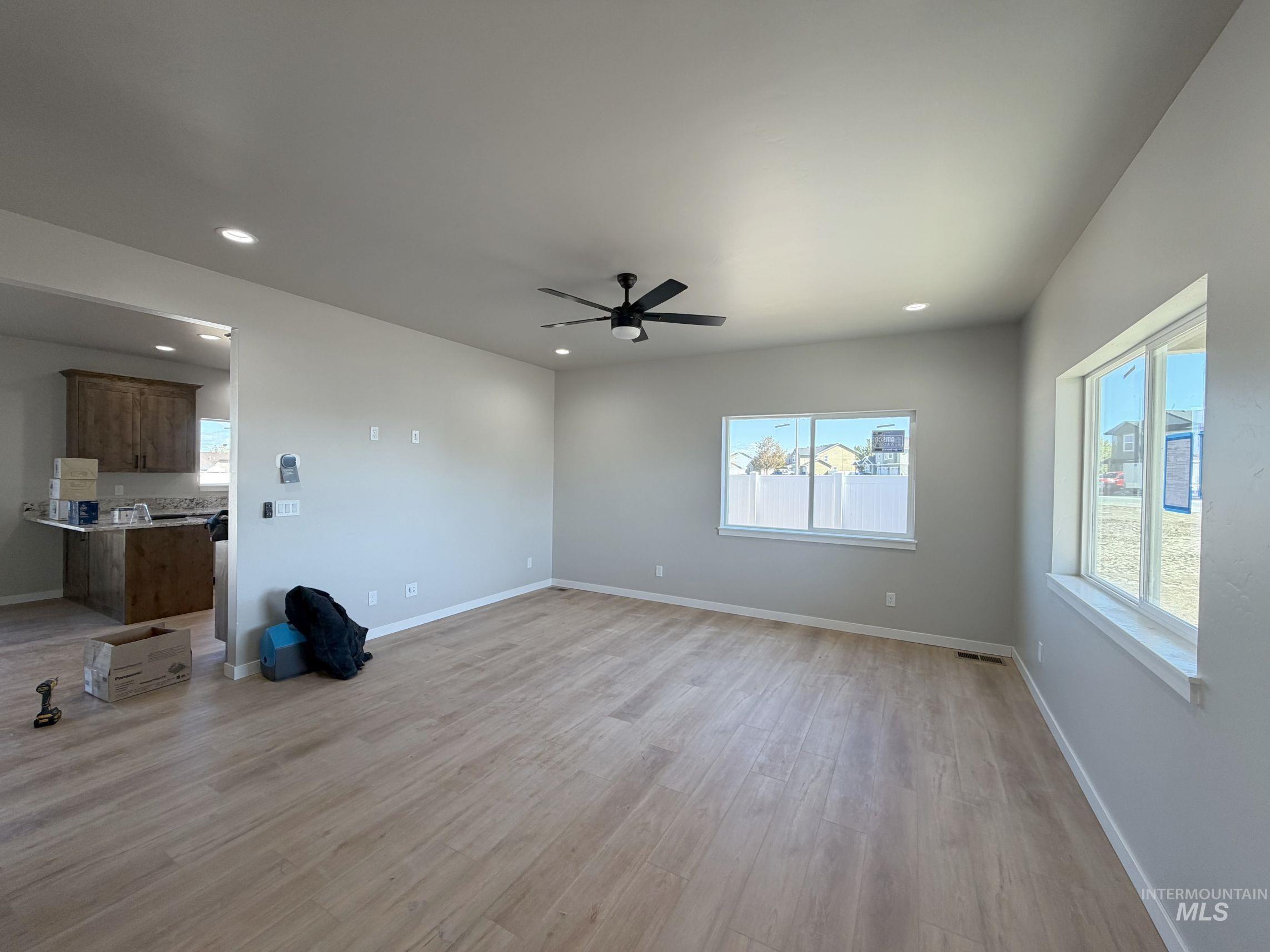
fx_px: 514
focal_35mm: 14
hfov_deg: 102.1
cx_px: 635
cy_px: 476
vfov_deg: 85.7
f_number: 2.2
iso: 80
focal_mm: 2.22
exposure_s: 1/120
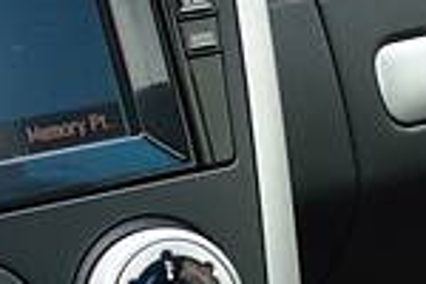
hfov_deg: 14.1
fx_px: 1704
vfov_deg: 9.5
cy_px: 6
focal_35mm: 144
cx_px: 57
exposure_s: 1/100
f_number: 5.6
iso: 400
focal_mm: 18
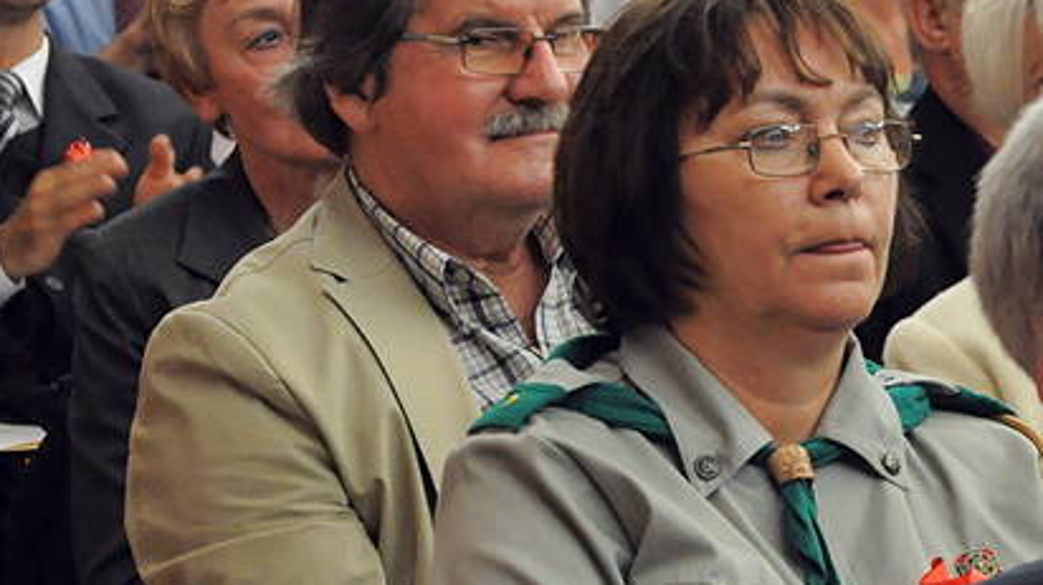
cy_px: 404
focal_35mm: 214
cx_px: 782
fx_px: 5914
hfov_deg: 10.1
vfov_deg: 5.7
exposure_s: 1/80
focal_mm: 66
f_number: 5.6
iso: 2500
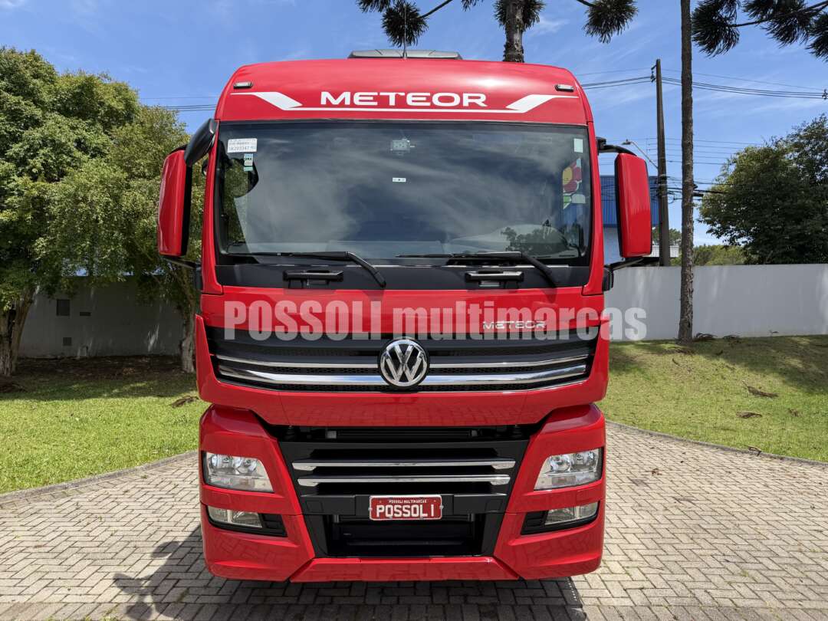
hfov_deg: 71.6
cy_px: 310
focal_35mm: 24
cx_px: 414
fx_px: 574
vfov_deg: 56.8
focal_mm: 6.76
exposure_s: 1/2110
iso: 80
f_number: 1.78
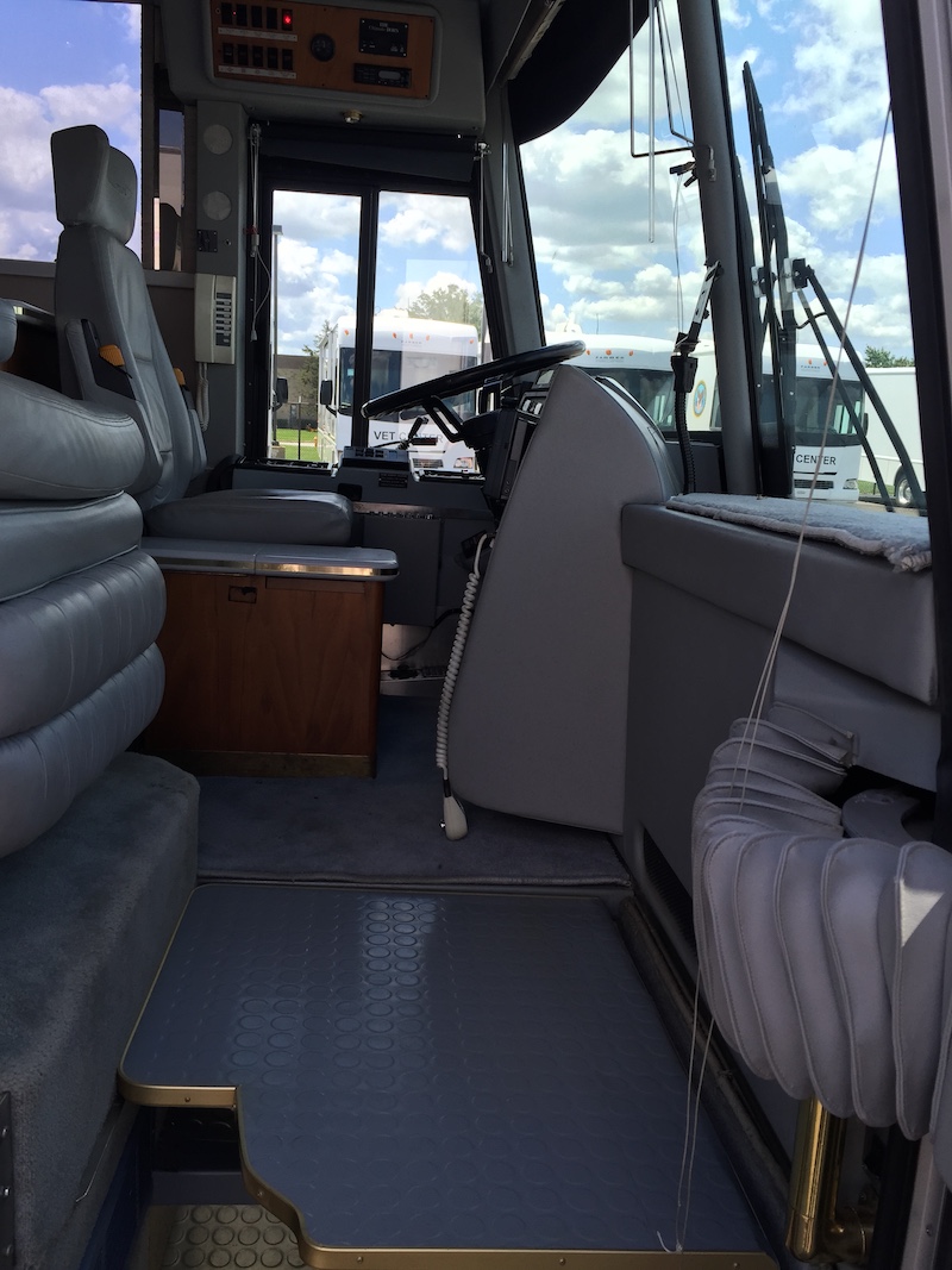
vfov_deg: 61.7
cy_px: 635
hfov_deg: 48.2
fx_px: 1064
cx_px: 476
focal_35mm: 29
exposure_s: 1/694
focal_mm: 4.15
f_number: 2.2
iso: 32
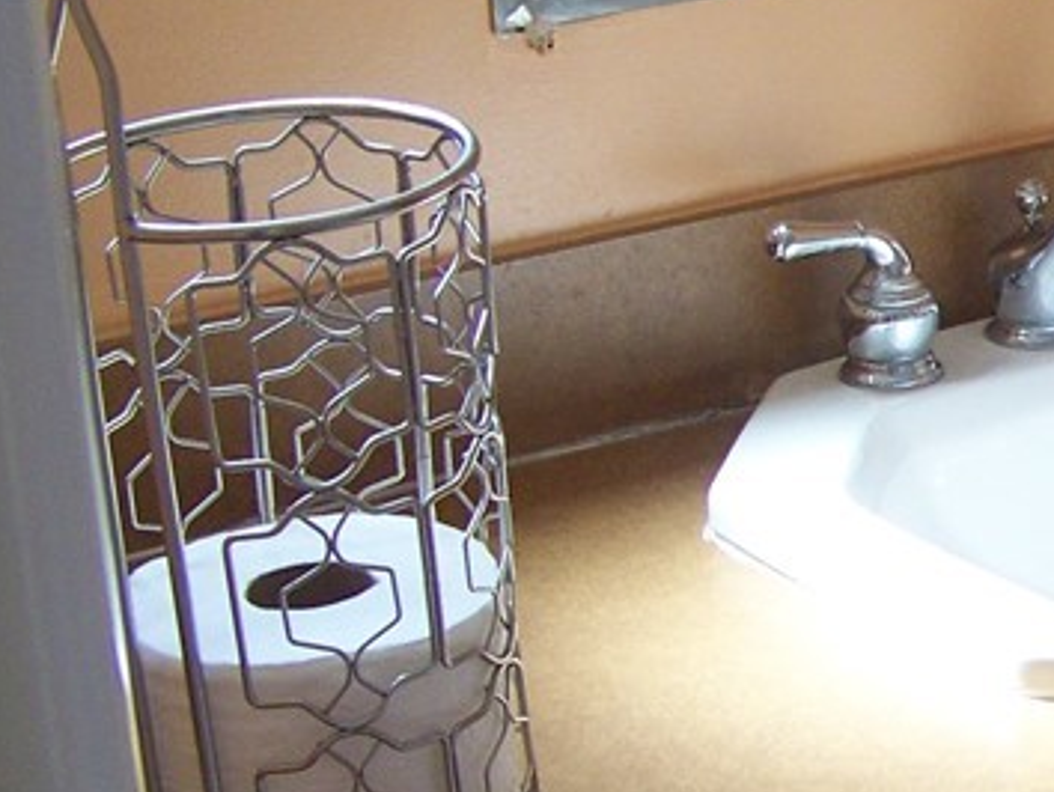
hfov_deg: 17.6
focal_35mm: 104
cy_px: 482
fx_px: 3169
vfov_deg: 14.2
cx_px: 1411
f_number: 2.8
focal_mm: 5.85
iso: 160
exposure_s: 1/30
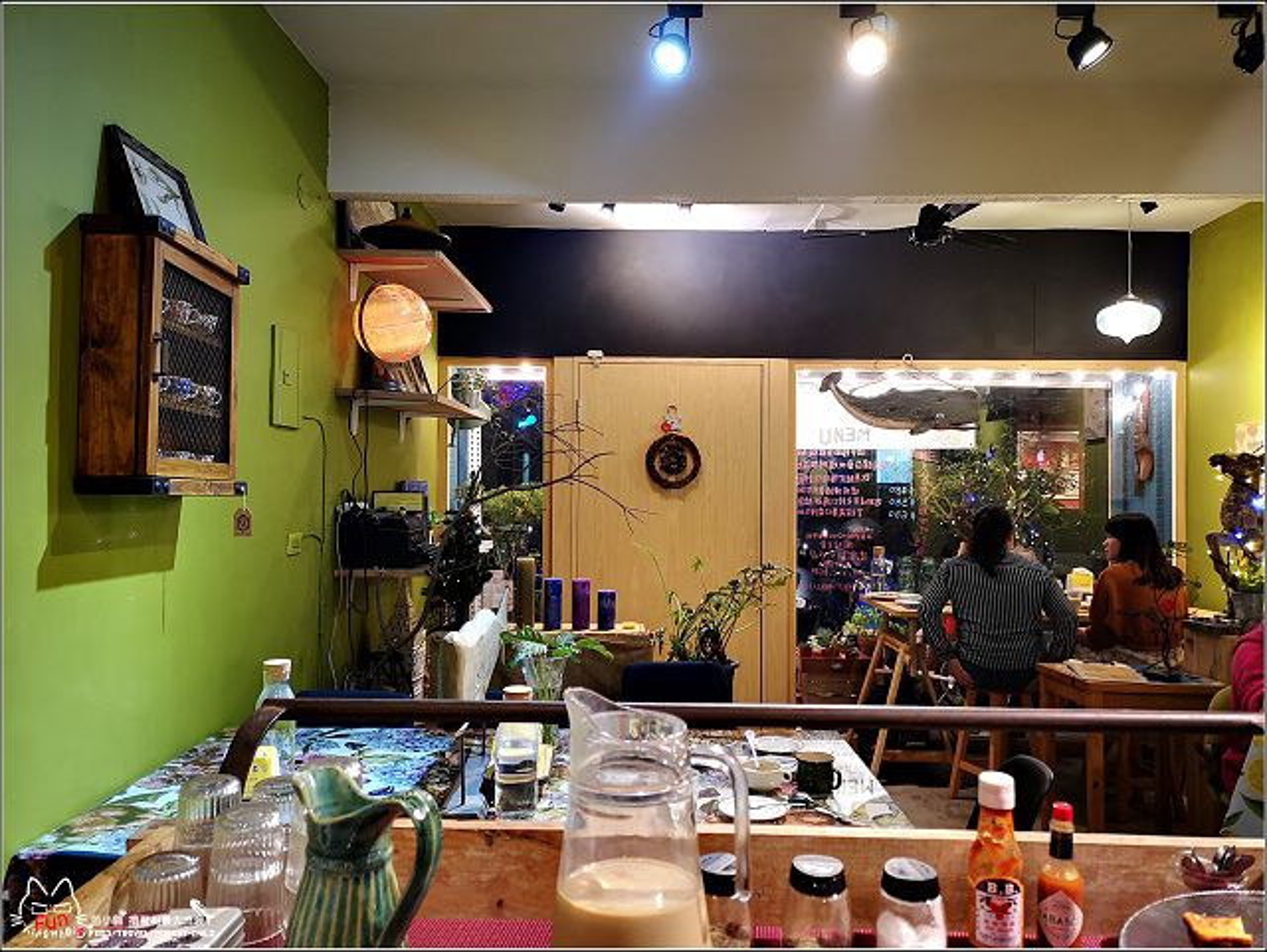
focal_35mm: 27
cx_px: 634
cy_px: 476
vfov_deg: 51.4
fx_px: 989
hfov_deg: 65.3
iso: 500
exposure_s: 1/40
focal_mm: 3.95
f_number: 1.8
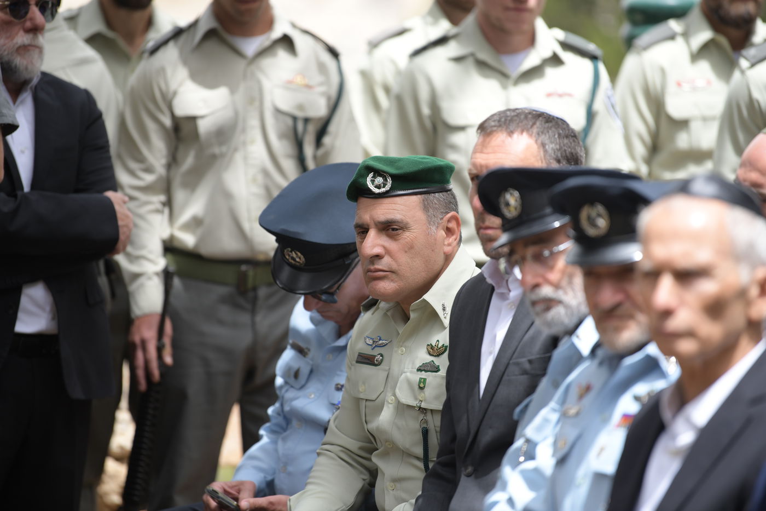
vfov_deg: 6.9
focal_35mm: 200
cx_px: 383
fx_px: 4255
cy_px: 256
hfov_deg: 10.3
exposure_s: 1/2000
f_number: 2.8
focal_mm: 200
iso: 500
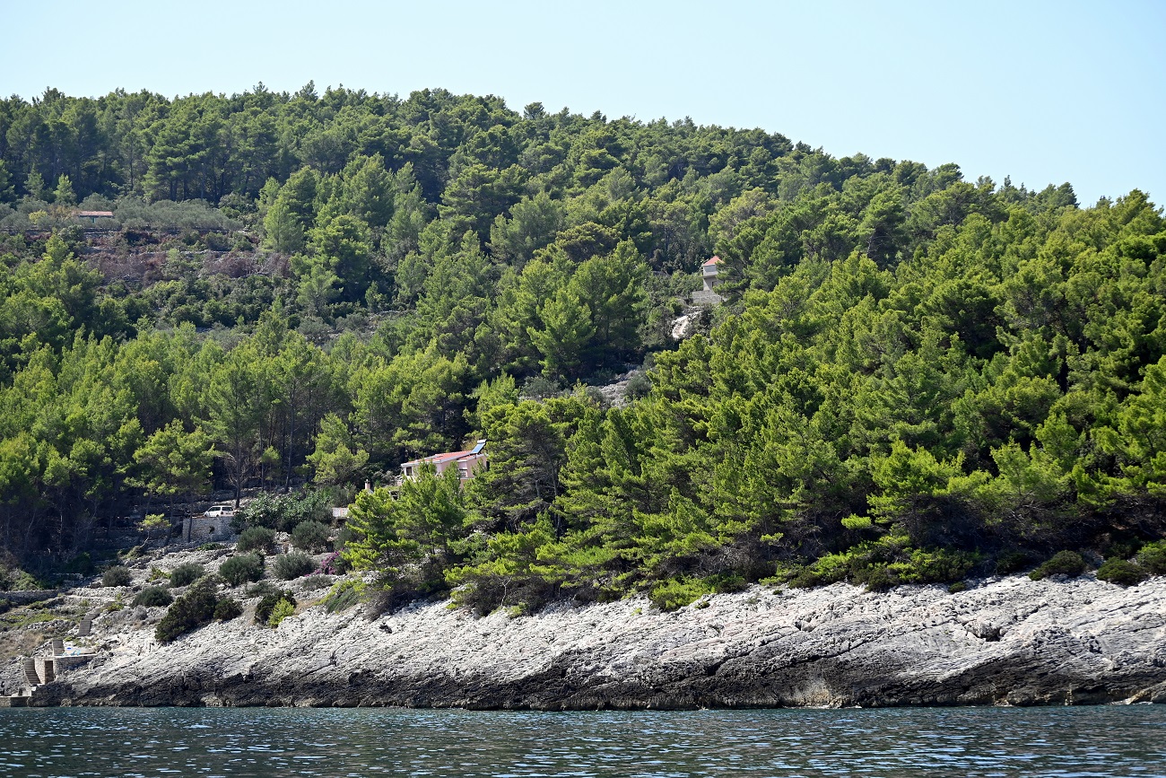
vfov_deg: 13.7
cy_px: 389
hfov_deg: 20.4
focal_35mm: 100
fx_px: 3239
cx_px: 583
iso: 140
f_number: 5.6
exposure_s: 1/500
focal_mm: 100
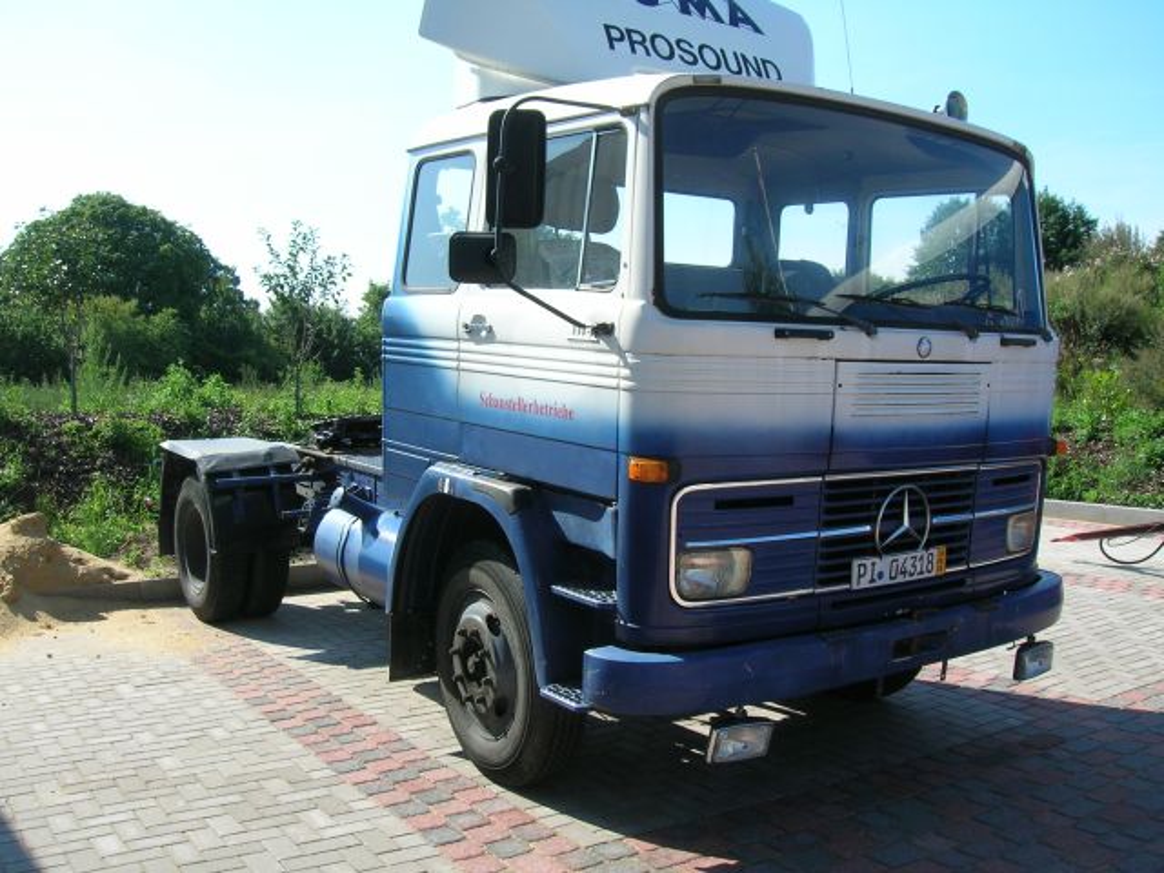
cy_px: 436
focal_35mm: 34
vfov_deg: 41.8
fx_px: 1143
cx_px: 582
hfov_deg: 54.0
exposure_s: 1/204
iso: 50
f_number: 4.9
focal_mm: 5.7
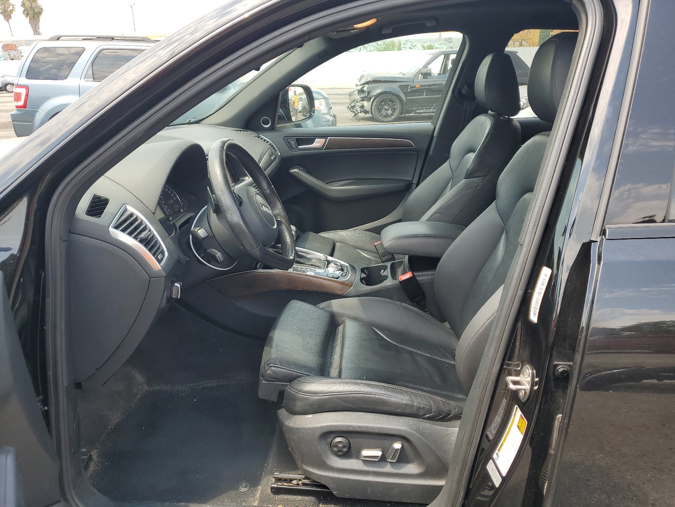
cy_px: 254
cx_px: 338
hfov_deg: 67.3
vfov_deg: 53.1
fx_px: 507
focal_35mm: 26
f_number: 1.5
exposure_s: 1/476
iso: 50
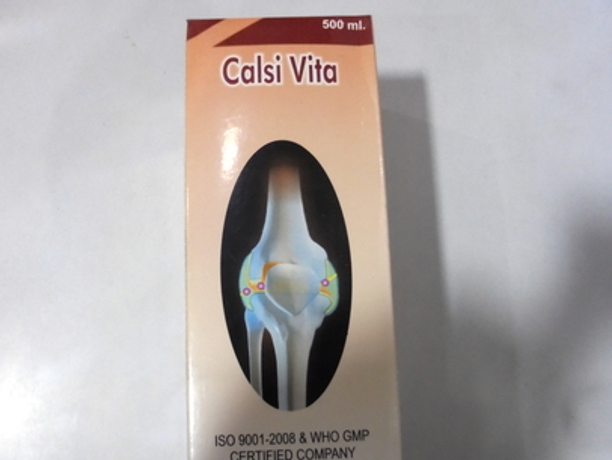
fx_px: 566
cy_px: 275
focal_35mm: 32
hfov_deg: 56.8
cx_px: 289
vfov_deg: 44.0
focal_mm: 4.6
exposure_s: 1/25
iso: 400
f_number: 3.5
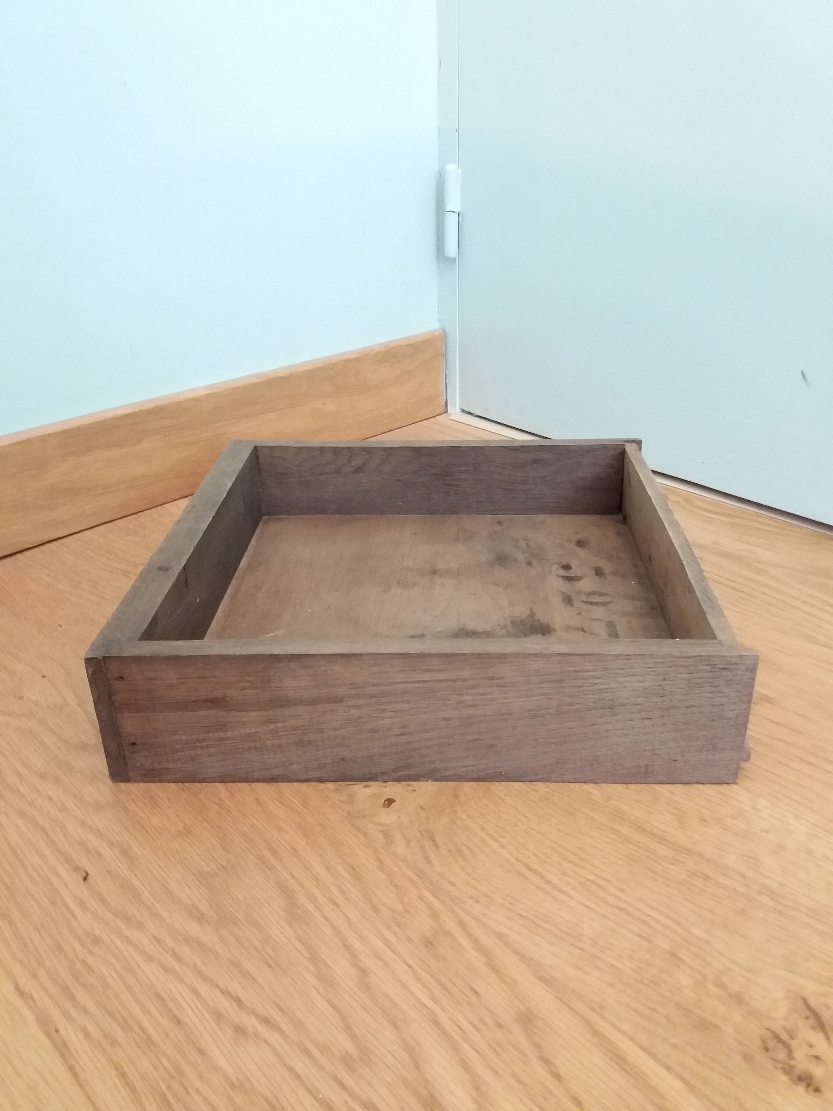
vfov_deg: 63.4
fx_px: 898
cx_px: 416
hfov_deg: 49.7
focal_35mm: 28
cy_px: 556
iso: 320
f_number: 1.9
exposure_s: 1/17
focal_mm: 3.7
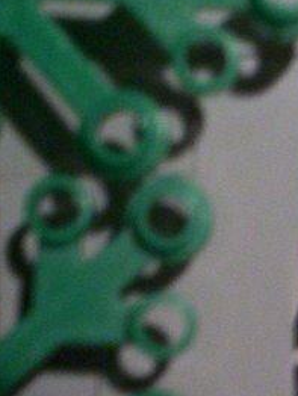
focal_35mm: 116
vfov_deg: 16.9
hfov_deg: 12.3
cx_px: 428
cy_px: 252
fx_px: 1329
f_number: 4.5
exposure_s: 1/13.1
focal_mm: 4.99
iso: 200
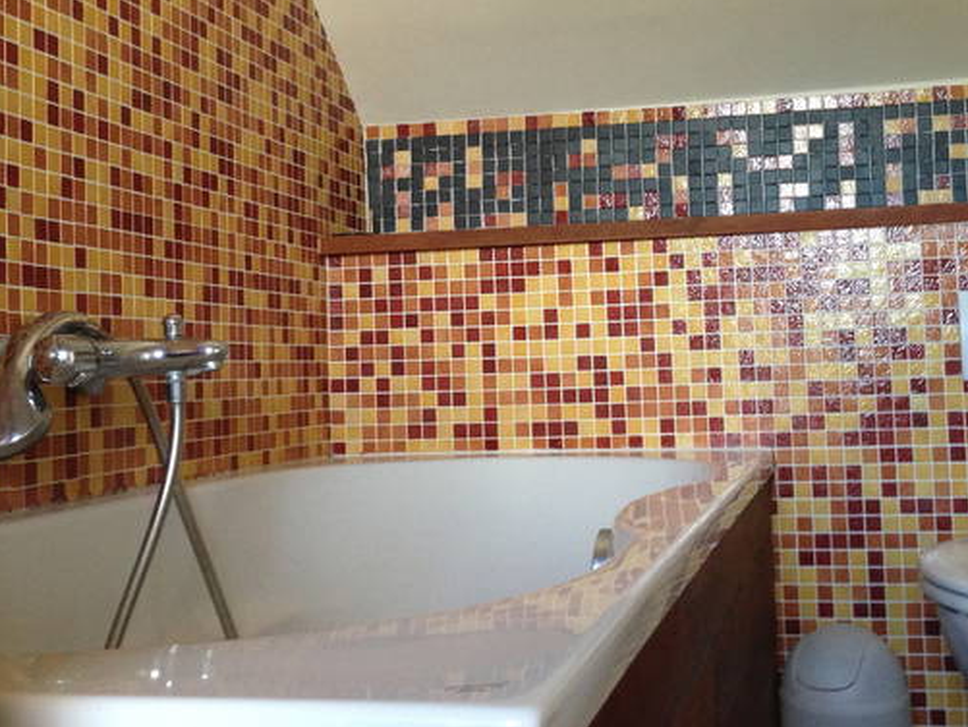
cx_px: 589
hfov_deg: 36.7
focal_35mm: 52
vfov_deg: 27.9
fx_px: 1454
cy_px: 263
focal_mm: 4.12
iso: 160
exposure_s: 1/20
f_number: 2.4
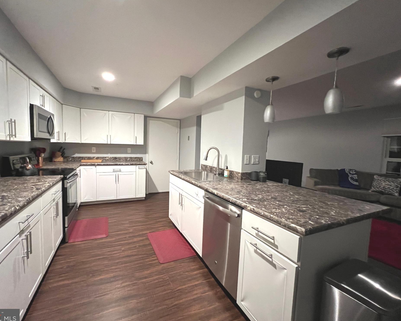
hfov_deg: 100.5
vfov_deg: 88.0
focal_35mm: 14
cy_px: 161
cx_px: 187
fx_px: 166
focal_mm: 1.57
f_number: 1.8
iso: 800
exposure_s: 1/60
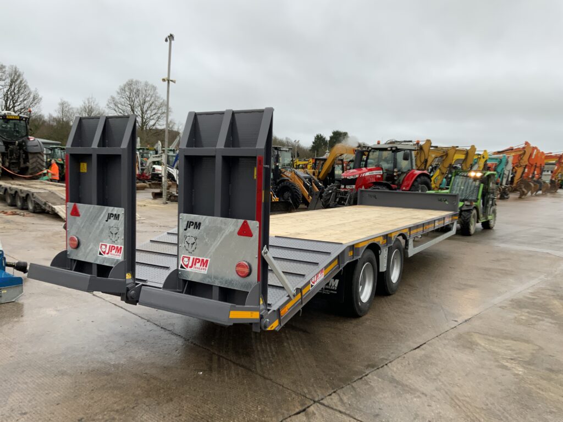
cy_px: 211
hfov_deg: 61.7
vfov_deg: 48.2
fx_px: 472
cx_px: 282
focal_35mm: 29
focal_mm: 3
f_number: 1.8
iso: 16
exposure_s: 1/238
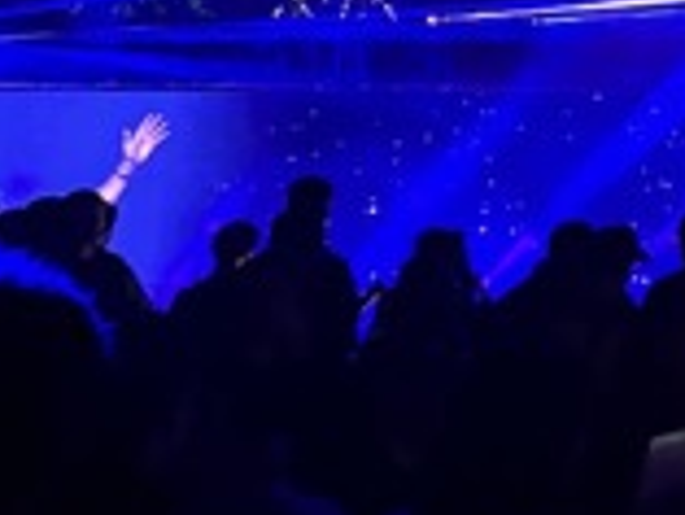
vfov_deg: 13.0
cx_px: 1178
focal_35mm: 106
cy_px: -340
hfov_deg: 16.1
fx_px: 2099
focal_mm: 5.96
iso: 800
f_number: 1.6
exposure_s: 1/25
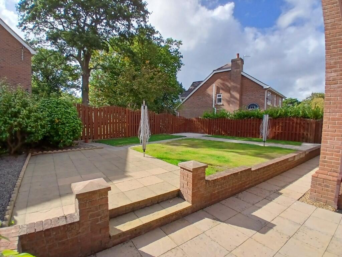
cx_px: 171
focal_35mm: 17
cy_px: 128
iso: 50
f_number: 2.2
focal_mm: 1.4
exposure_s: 1/967
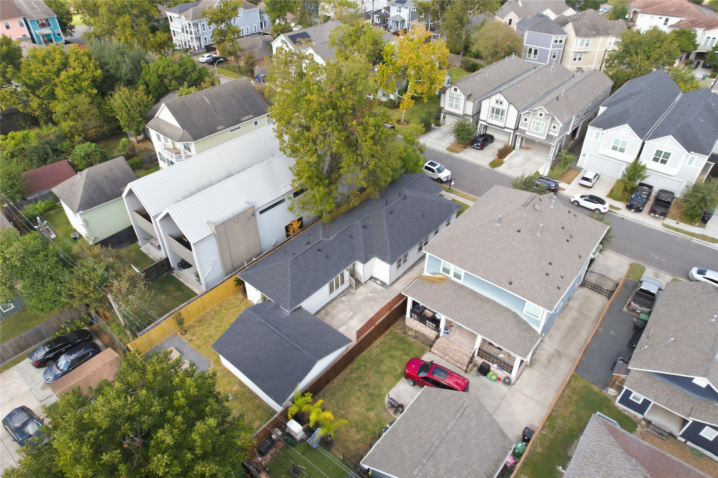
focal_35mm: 22
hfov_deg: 78.6
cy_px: 239
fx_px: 439
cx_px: 359
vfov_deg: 57.2
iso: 110
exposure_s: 1/400
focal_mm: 8.4
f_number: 2.8
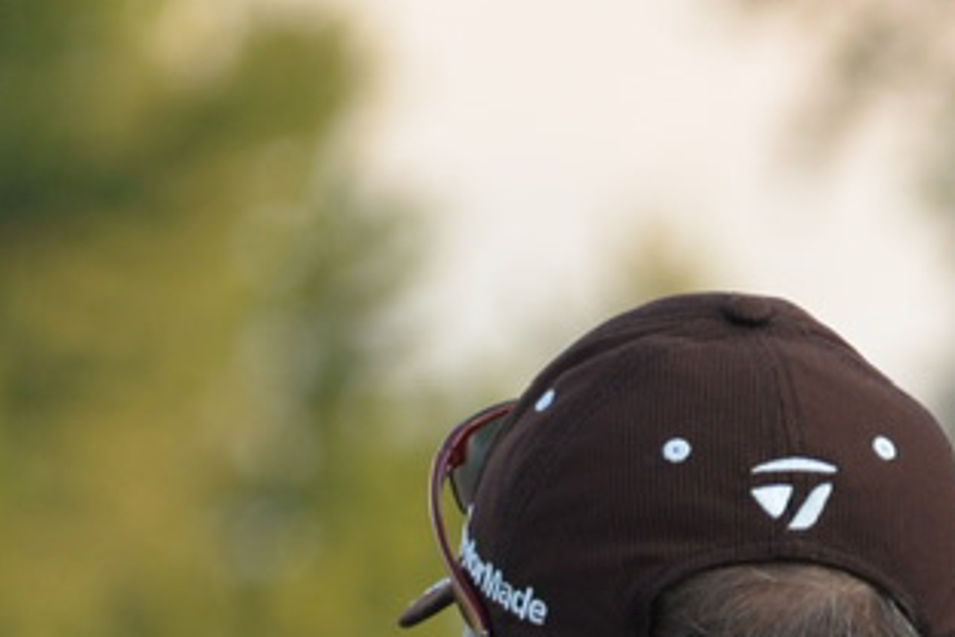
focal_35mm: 1143
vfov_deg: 1.2
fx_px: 30319
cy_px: 1398
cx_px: -181
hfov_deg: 1.8
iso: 320
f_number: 5
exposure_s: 1/400
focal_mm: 155
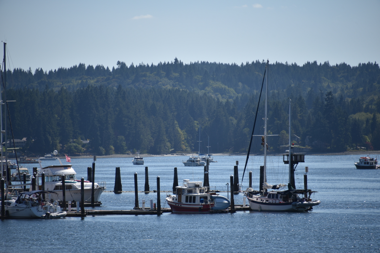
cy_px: 126
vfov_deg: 4.6
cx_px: 190
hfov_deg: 6.9
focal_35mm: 300
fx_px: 3167
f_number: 6.3
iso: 100
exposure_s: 1/640
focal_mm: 300
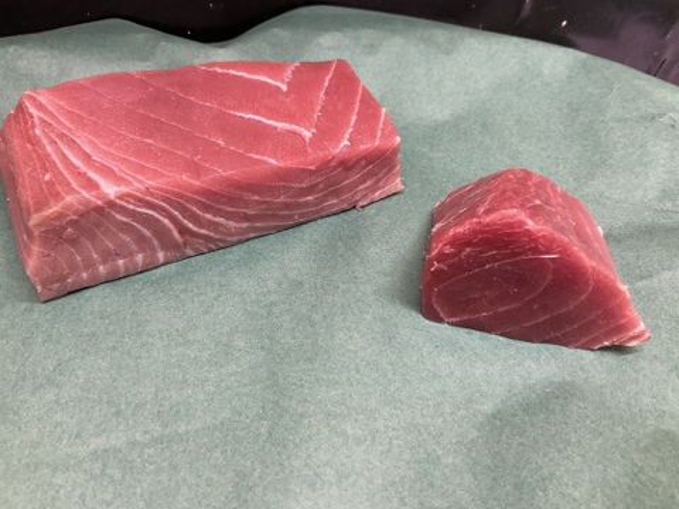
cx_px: 340
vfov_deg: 48.2
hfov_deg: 61.7
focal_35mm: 29
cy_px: 254
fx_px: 569
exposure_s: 1/60
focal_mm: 3
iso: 50
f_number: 1.8
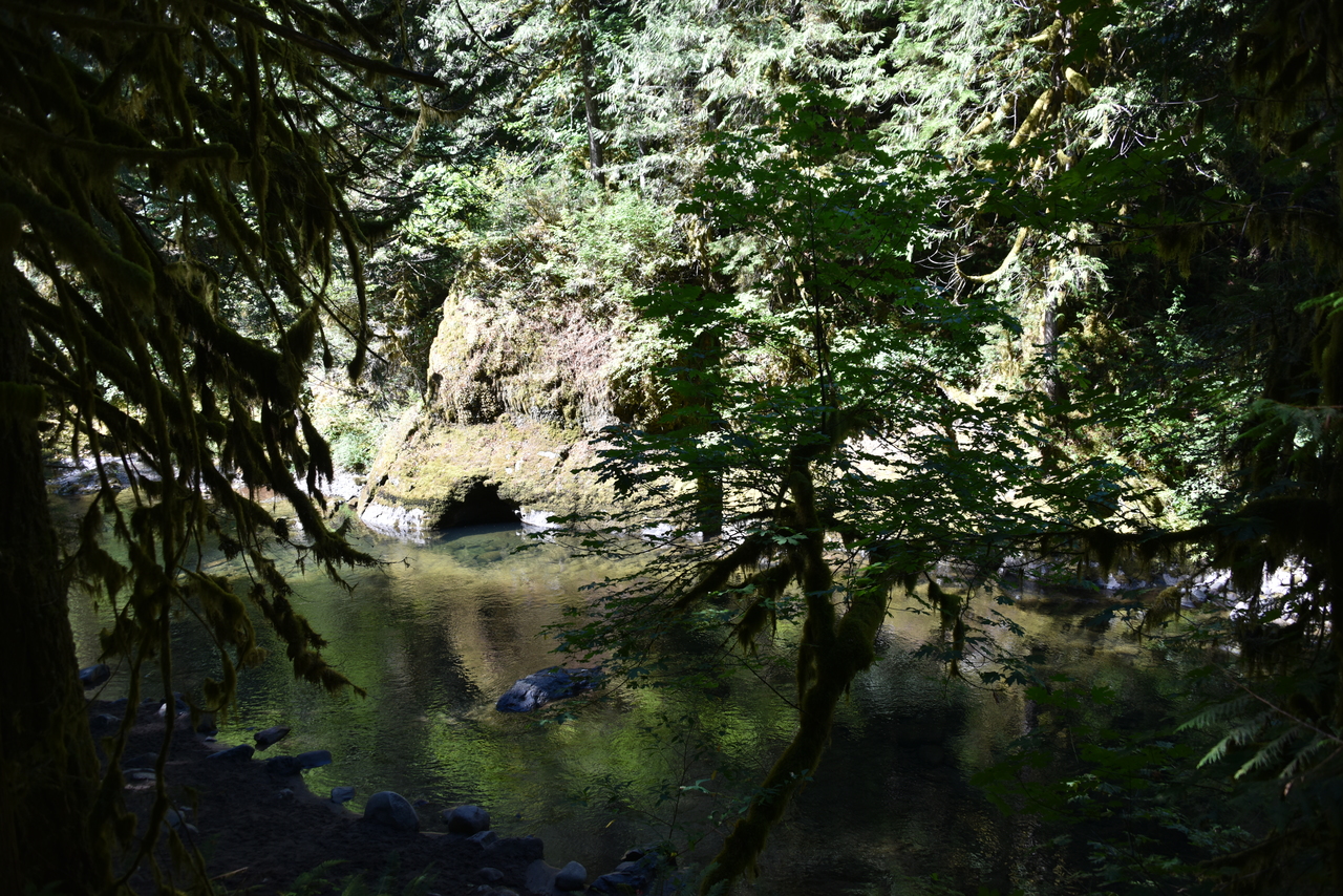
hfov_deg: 65.5
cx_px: 672
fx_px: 1045
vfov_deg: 46.4
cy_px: 448
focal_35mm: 28
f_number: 5
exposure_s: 1/100
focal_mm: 28
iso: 100
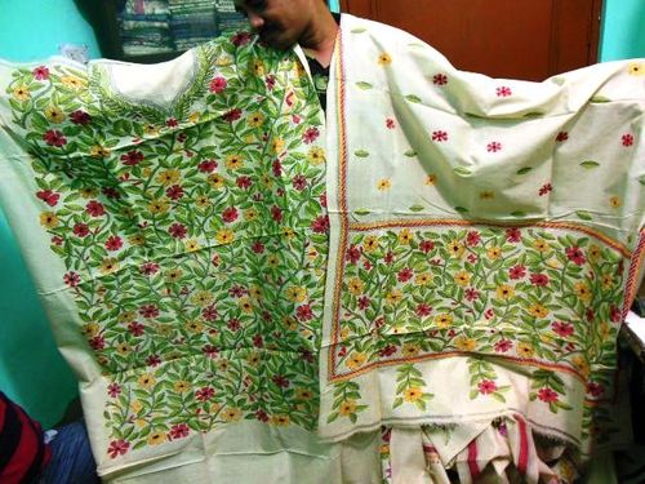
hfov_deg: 69.4
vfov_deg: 54.9
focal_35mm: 25
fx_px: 466
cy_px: 242
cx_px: 322
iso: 400
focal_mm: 4.5
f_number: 3.2
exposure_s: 1/30
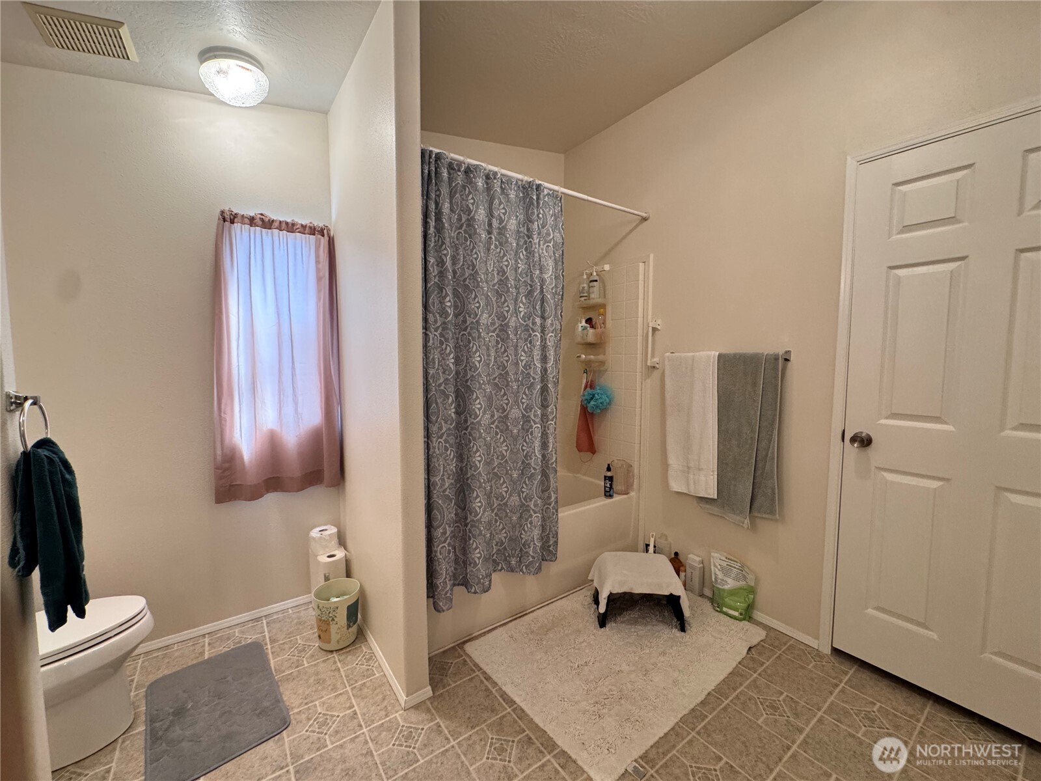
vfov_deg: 85.7
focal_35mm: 14
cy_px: 390
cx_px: 520
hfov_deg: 102.1
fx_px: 421
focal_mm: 2.22
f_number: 2.2
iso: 320
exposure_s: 1/120
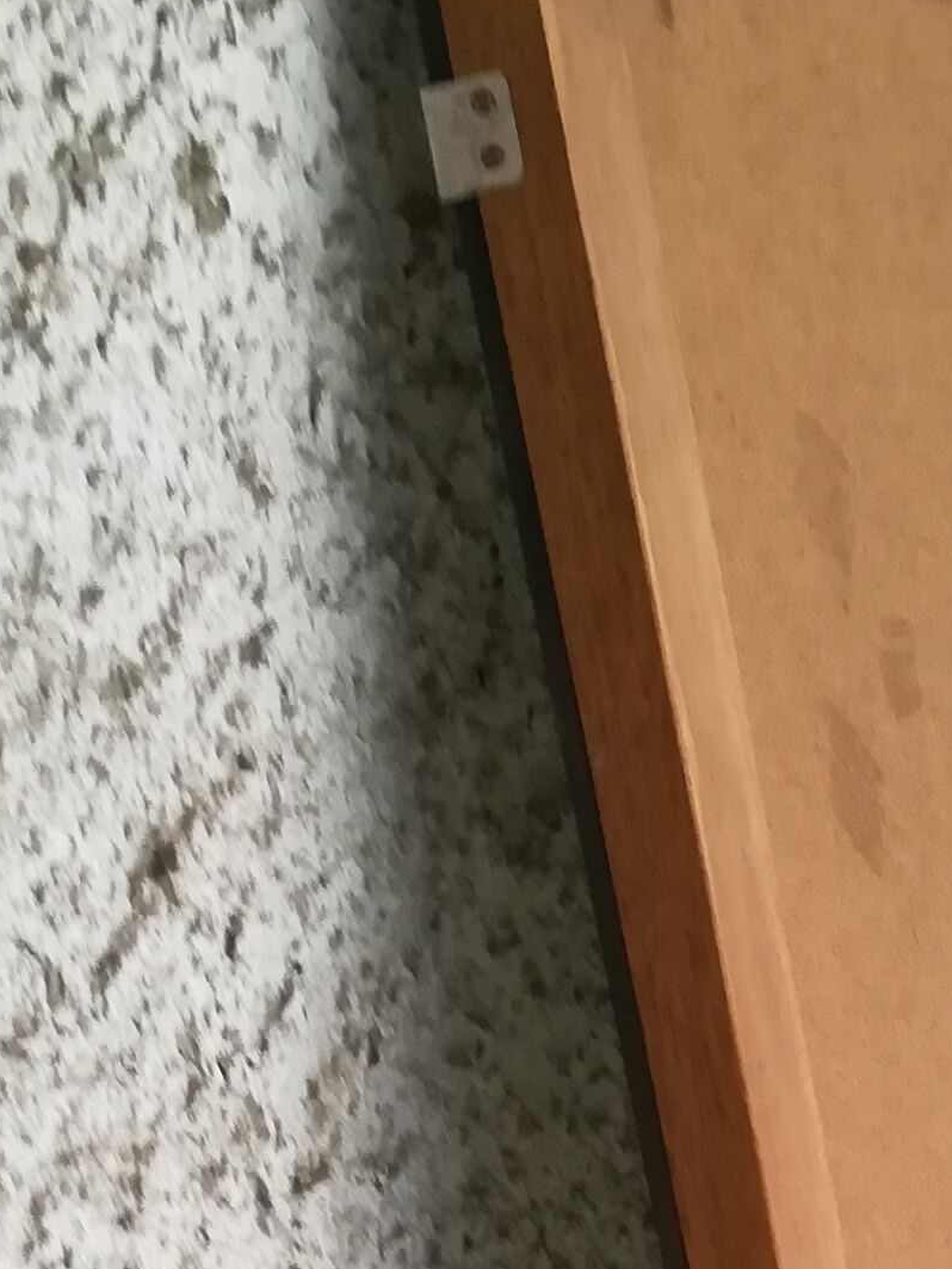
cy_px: 1840
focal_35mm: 97
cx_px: 833
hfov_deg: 15.1
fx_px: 3557
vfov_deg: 18.2
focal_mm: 3.83
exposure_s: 1/33.3
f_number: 2.2
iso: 250
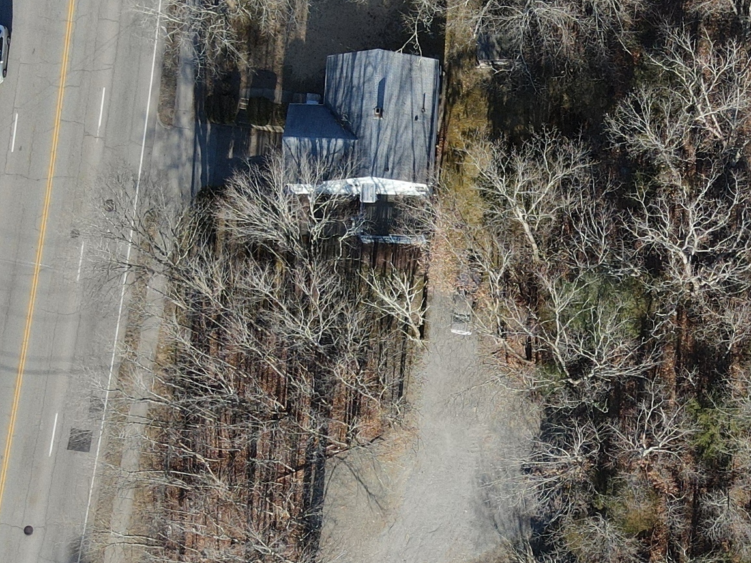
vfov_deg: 22.6
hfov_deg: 29.6
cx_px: 604
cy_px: 445
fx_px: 1388
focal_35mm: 64
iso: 200
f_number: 2.8
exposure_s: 1/500
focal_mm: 4.5
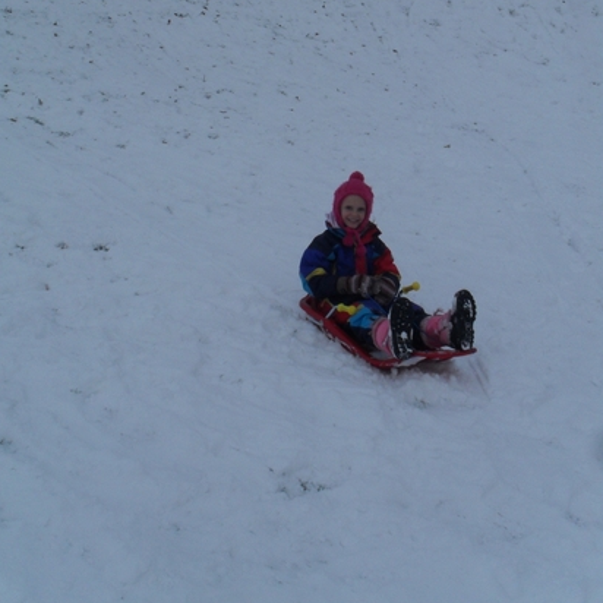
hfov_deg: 37.5
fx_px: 887
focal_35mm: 45
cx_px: 290
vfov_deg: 37.1
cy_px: 192
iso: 100
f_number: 8.4
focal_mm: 6.3
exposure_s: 1/250
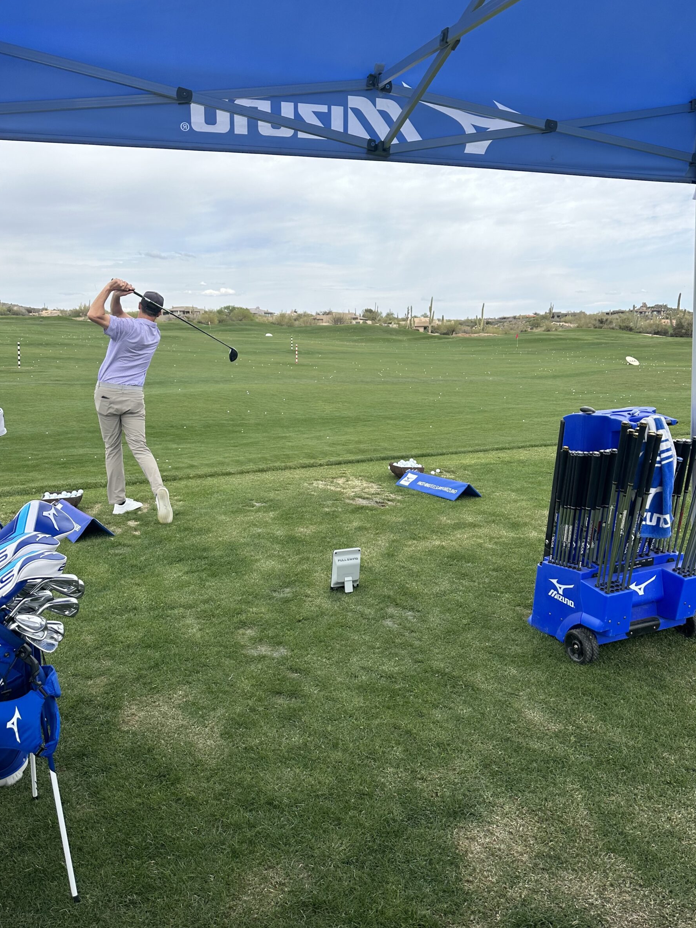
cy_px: 453
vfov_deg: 67.3
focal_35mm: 26
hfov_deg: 53.0
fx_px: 697
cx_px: 361
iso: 80
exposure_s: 1/2809
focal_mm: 6.86
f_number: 1.78
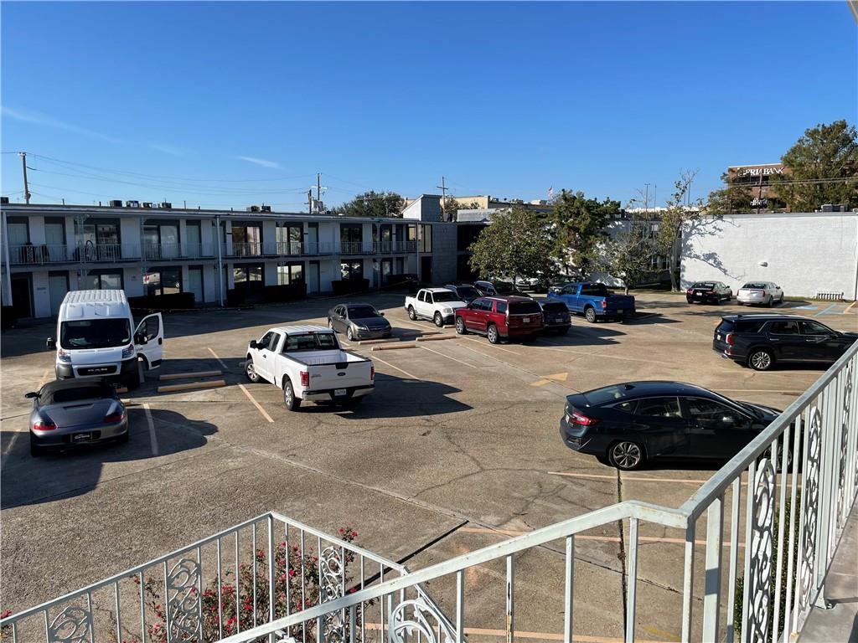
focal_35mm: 26
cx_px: 429
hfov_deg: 67.3
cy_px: 322
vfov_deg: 53.1
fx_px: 644
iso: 32
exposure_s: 1/4132
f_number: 1.6
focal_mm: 4.2
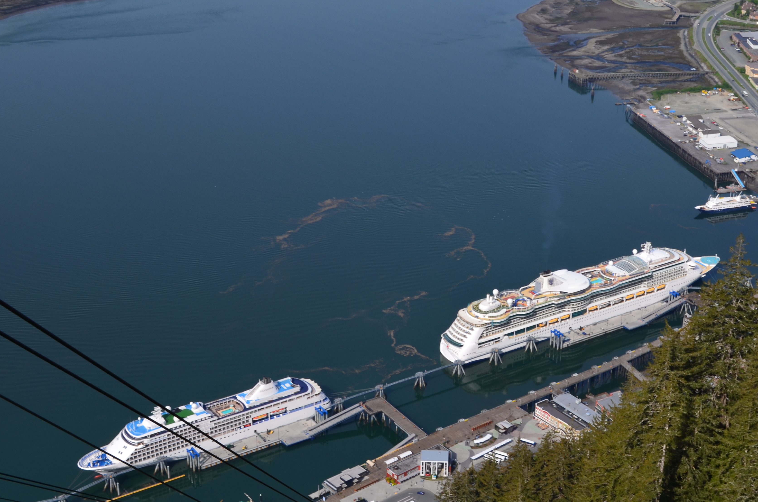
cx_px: 539
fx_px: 1387
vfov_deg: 20.5
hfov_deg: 30.2
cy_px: 276
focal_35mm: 66
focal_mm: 30
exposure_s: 1/125
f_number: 11
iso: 100
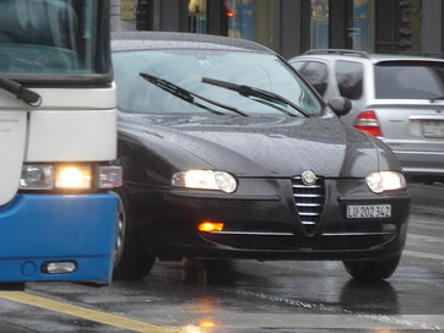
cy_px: -82
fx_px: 4377
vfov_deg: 4.4
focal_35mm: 341
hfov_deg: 5.7
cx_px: -248
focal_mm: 20.4
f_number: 4.8
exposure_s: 1/80
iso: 125
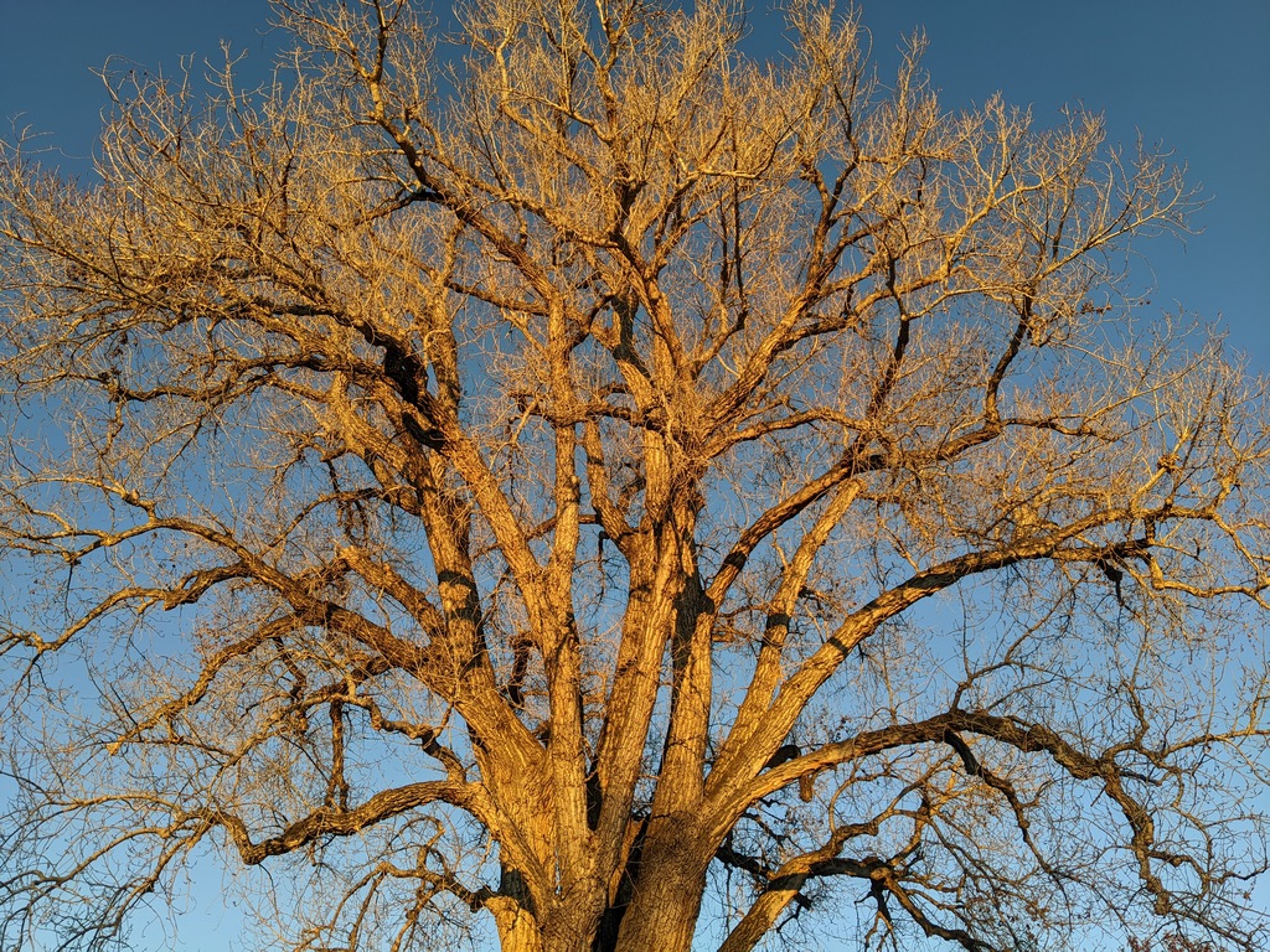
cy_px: 476
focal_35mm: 27
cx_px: 635
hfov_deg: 65.3
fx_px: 991
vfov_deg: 51.4
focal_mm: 4.44
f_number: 1.8
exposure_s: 1/634
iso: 48
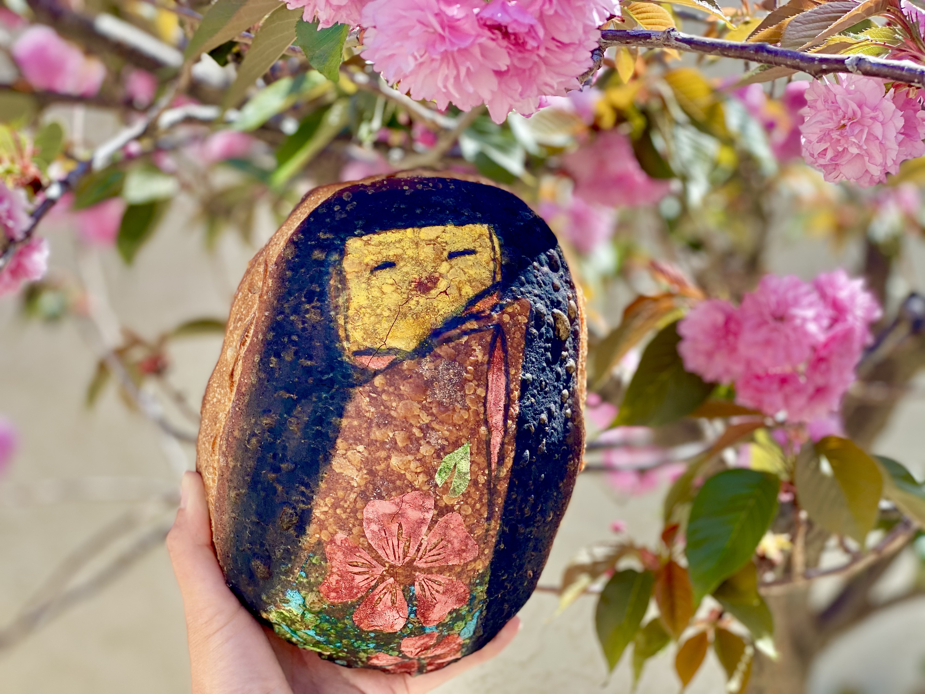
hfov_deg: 36.8
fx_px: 1390
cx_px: 462
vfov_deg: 28.0
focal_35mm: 52
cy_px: 347
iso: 20
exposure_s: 1/284
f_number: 2
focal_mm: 6
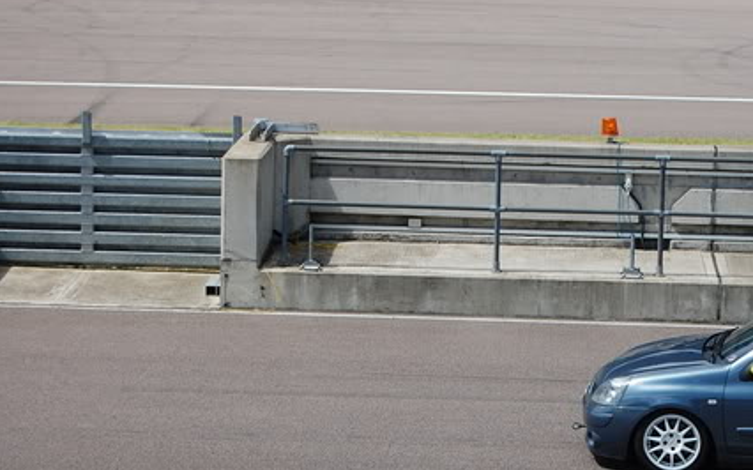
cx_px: 700
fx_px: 3241
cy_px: 389
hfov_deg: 13.1
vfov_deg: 8.3
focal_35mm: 158
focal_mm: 55
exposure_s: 1/1000
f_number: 5.6
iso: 280
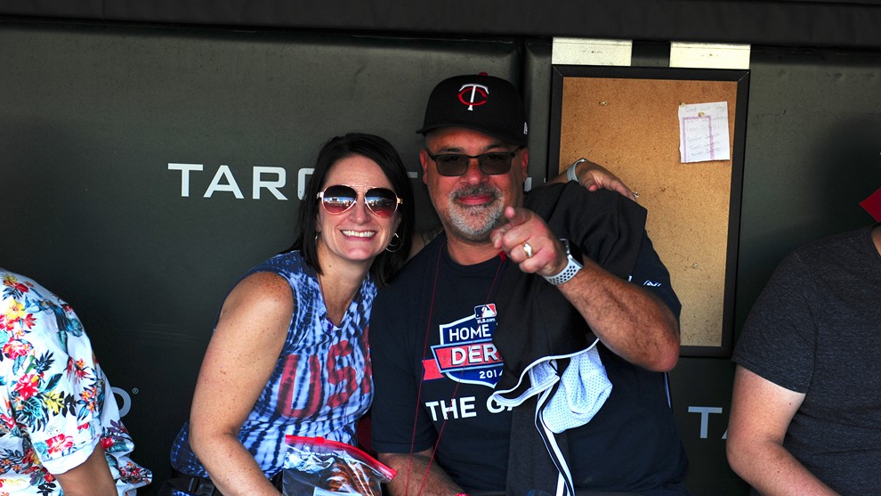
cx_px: 440
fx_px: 1729
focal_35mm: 74
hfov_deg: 28.6
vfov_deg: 16.3
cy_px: 269
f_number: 4
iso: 250
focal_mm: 70
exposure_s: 1/250
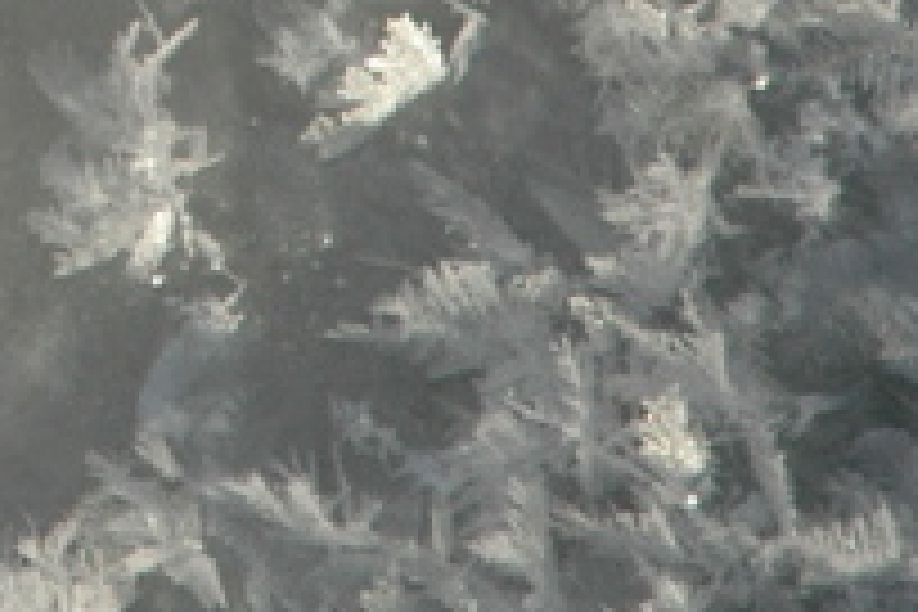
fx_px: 13437
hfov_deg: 3.9
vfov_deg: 2.6
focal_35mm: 527
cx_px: -724
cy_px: -657
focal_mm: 70
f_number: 4.5
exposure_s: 1/200
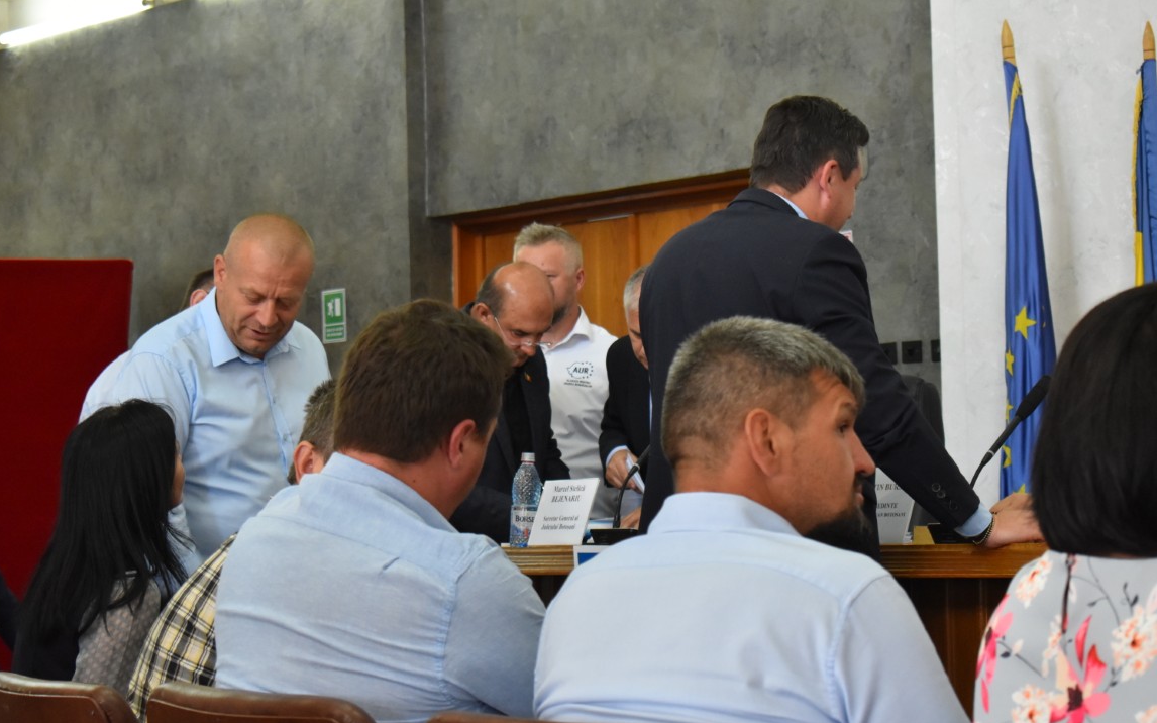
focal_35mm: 85
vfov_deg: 15.4
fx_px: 2665
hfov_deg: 24.5
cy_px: 338
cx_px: 576
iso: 1800
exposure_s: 1/60
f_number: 5.6
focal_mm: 55
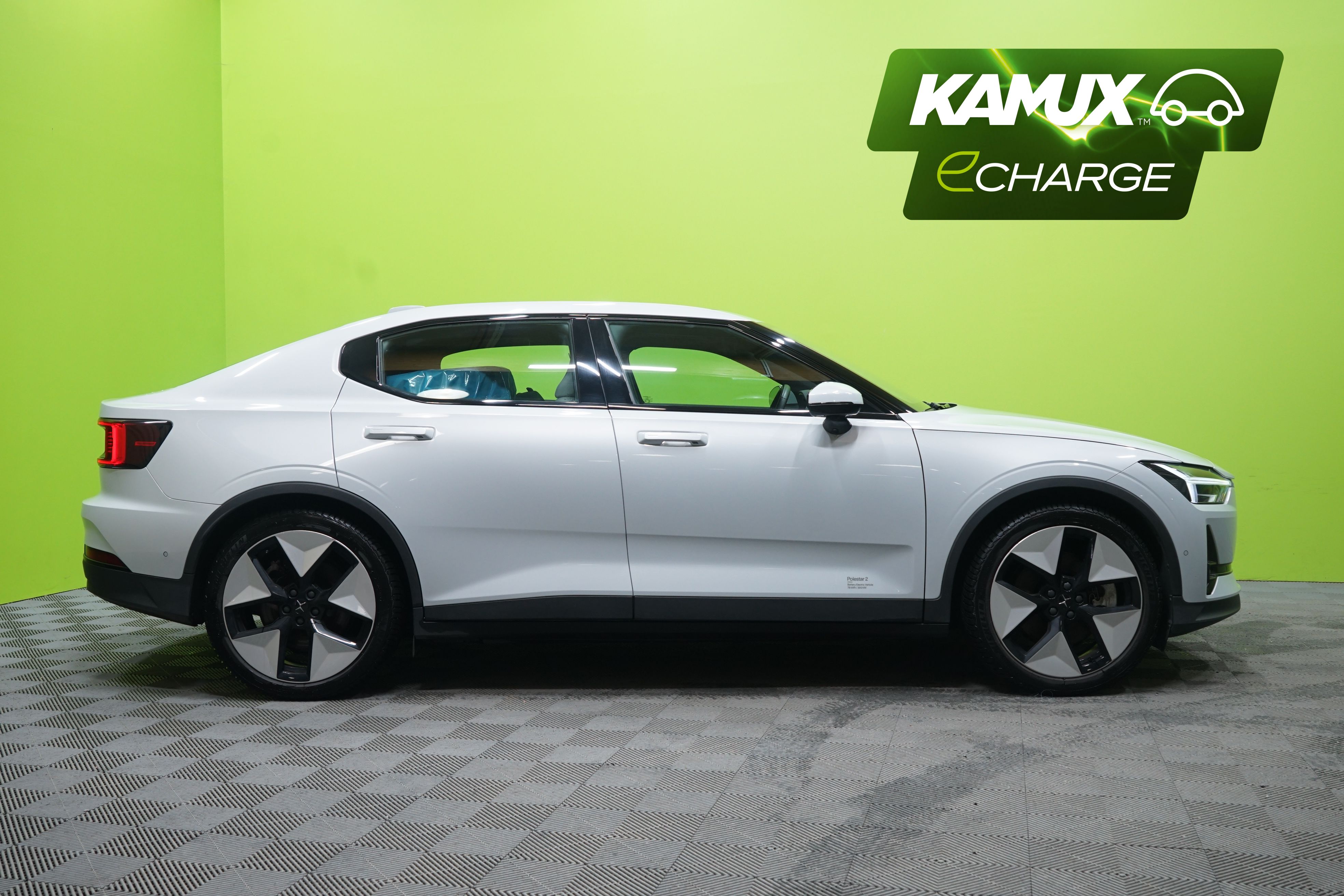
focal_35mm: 35
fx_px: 1307
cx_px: 672
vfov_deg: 37.9
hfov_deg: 54.4
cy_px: 448
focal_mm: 35
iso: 800
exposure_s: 1/20
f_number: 5.6
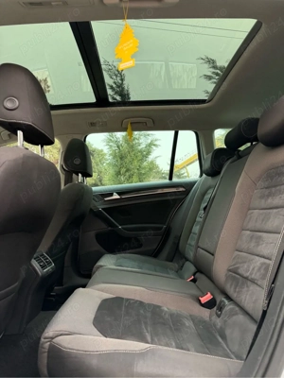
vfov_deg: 71.6
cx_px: 142
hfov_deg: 56.8
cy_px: 189
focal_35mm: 24
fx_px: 263
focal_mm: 6.76
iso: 200
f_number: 1.78
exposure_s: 1/152
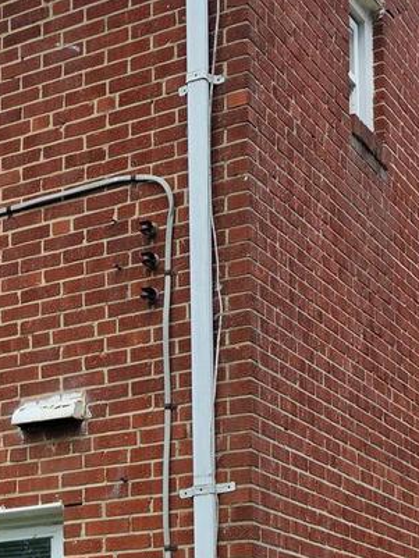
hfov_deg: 16.1
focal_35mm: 88
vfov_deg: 21.0
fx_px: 1419
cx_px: -81
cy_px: 639
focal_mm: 6.3
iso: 80
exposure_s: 1/3117
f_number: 1.7
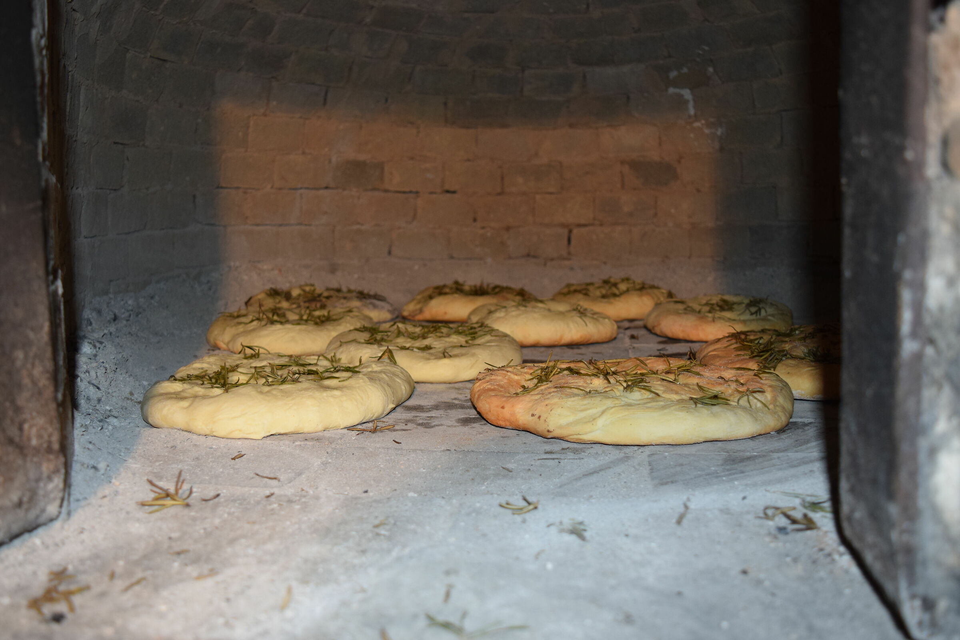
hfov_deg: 53.1
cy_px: 320
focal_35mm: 36
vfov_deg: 36.9
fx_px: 960
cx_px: 480
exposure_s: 1/60
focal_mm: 24
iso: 640
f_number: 4
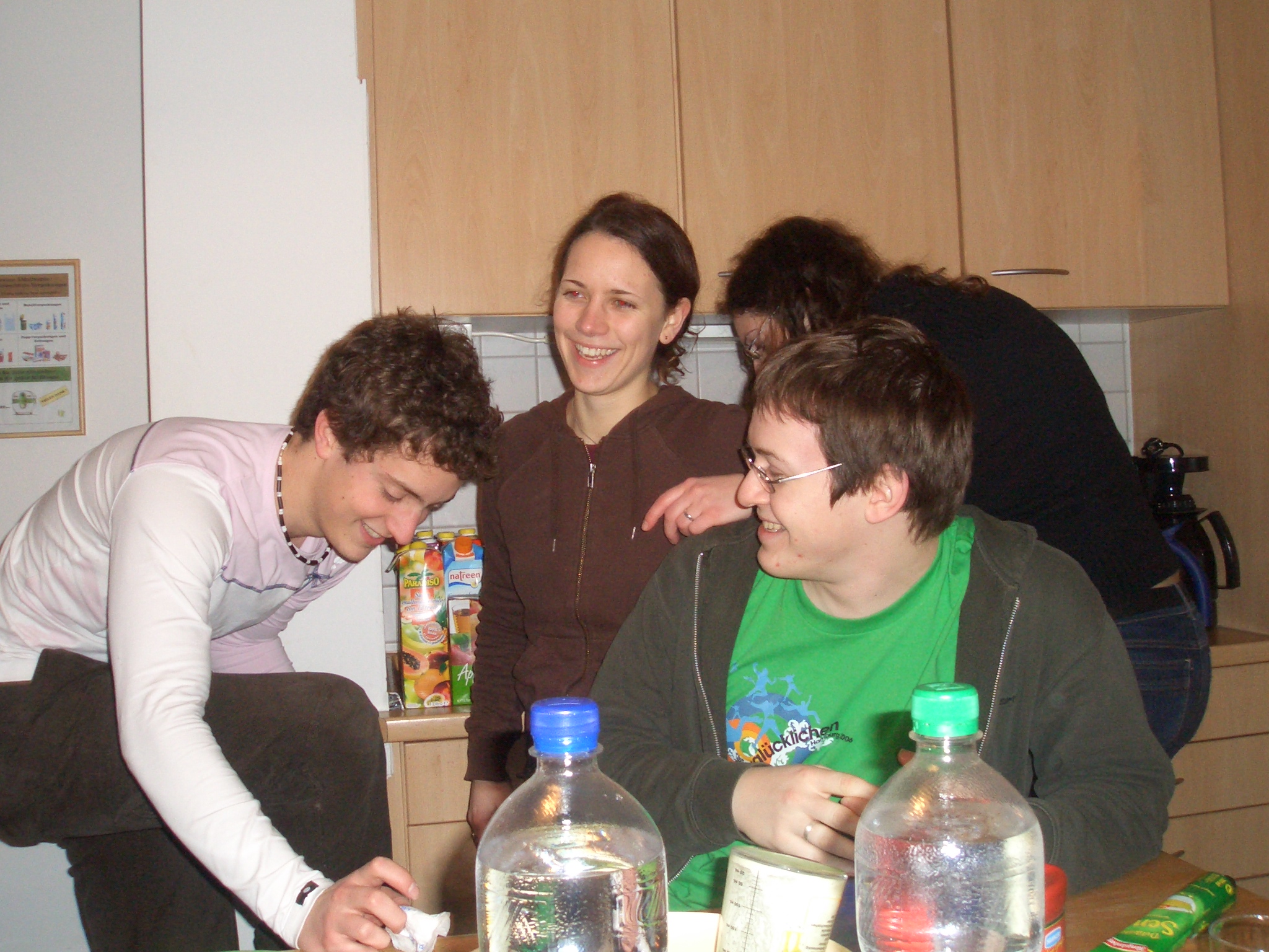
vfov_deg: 39.7
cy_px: 476
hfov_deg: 51.4
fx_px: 1320
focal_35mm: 36
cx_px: 634
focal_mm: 4.8
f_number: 4
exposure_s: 1/40
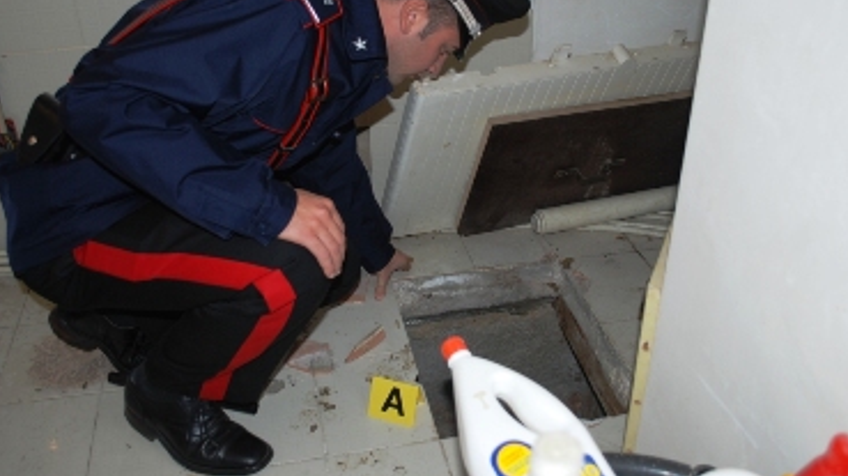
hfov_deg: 52.8
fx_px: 854
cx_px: 439
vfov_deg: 31.1
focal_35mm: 38
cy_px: 212
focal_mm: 22
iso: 100
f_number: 4
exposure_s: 1/60
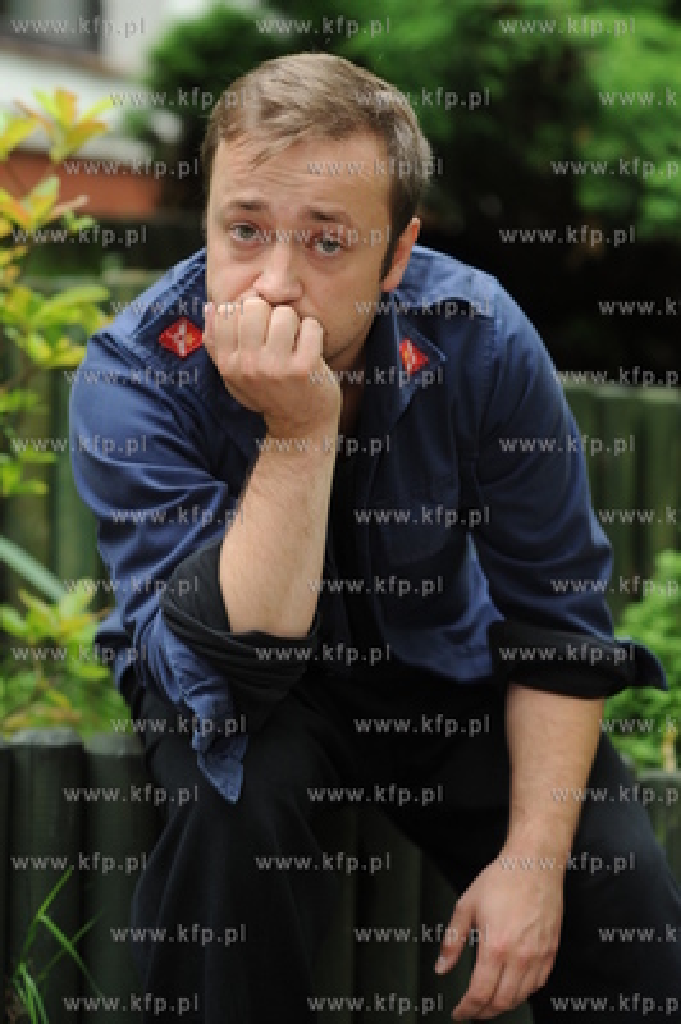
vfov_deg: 23.9
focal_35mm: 85
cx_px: 340
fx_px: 2416
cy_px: 512
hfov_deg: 16.0
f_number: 4
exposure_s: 1/400
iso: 800
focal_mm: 85
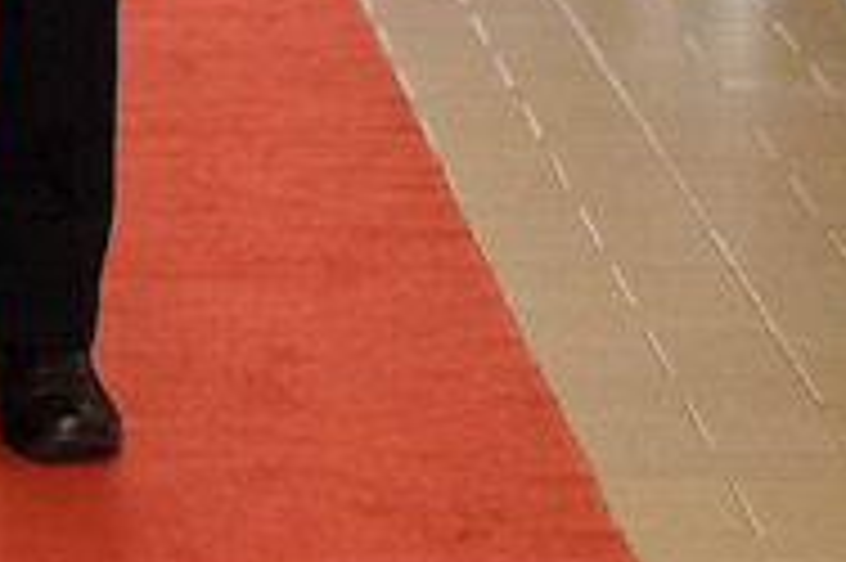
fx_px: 8405
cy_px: -564
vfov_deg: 3.8
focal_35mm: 358
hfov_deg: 5.7
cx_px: -256
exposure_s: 1/100
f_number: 3.5
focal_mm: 70
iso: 4000
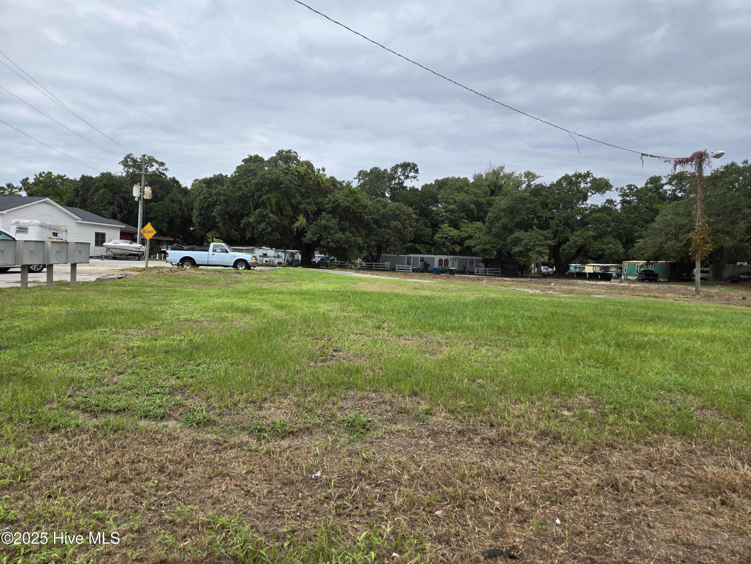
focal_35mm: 23
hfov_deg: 73.9
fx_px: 499
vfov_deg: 58.9
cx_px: 376
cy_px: 282
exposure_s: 1/1957
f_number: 1.8
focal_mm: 5.4
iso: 25
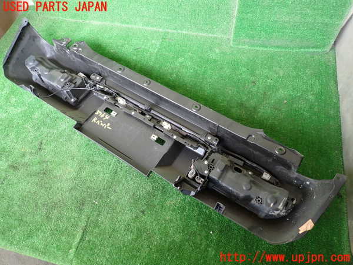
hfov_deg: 69.4
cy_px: 132
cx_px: 176
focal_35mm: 25
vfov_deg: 54.9
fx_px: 255
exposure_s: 1/60
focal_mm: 4.5
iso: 200
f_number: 2
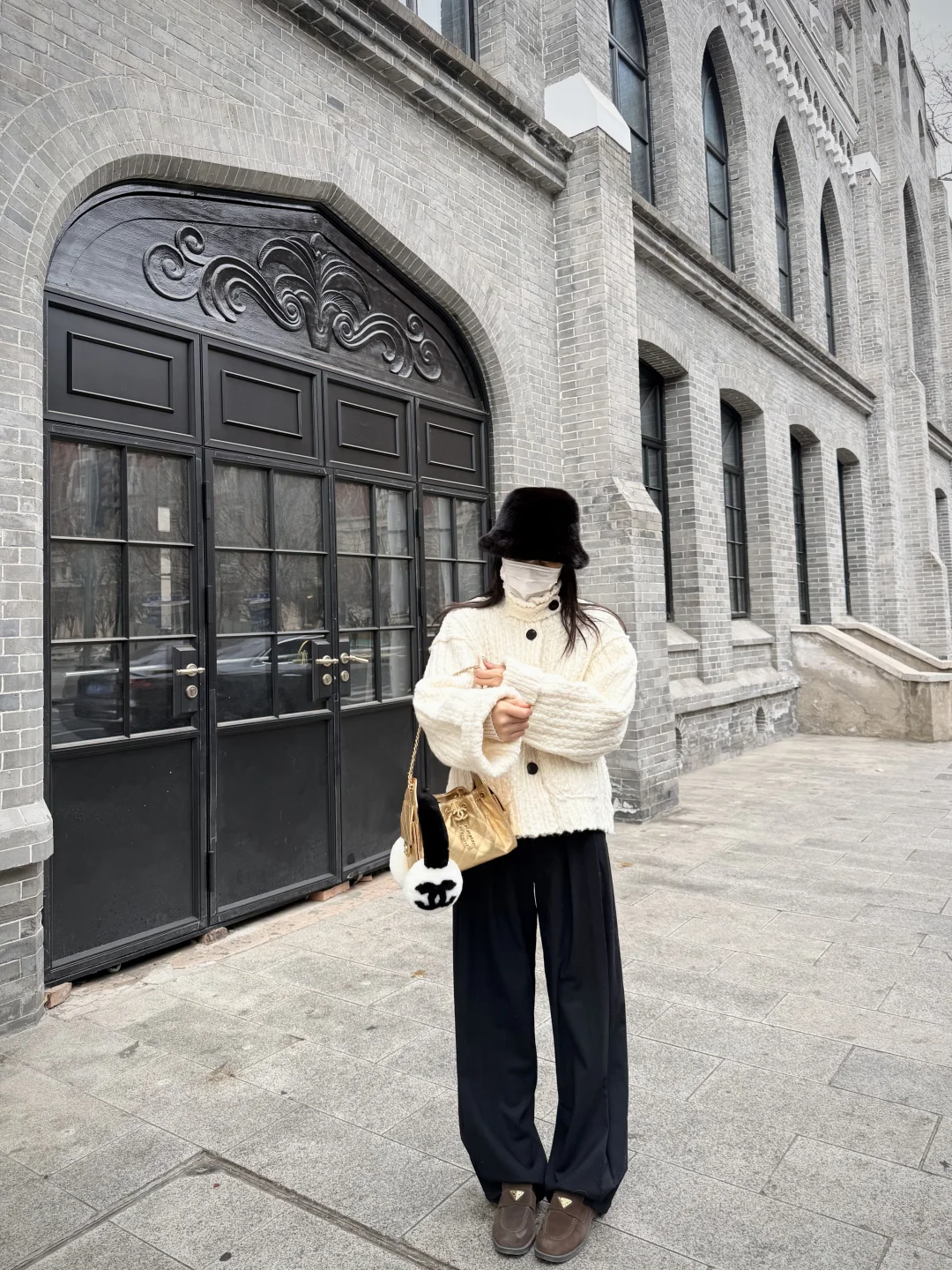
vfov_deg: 71.6
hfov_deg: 56.8
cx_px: 476
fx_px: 880
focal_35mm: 24
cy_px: 635
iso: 64
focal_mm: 6.76
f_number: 1.78
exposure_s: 1/183
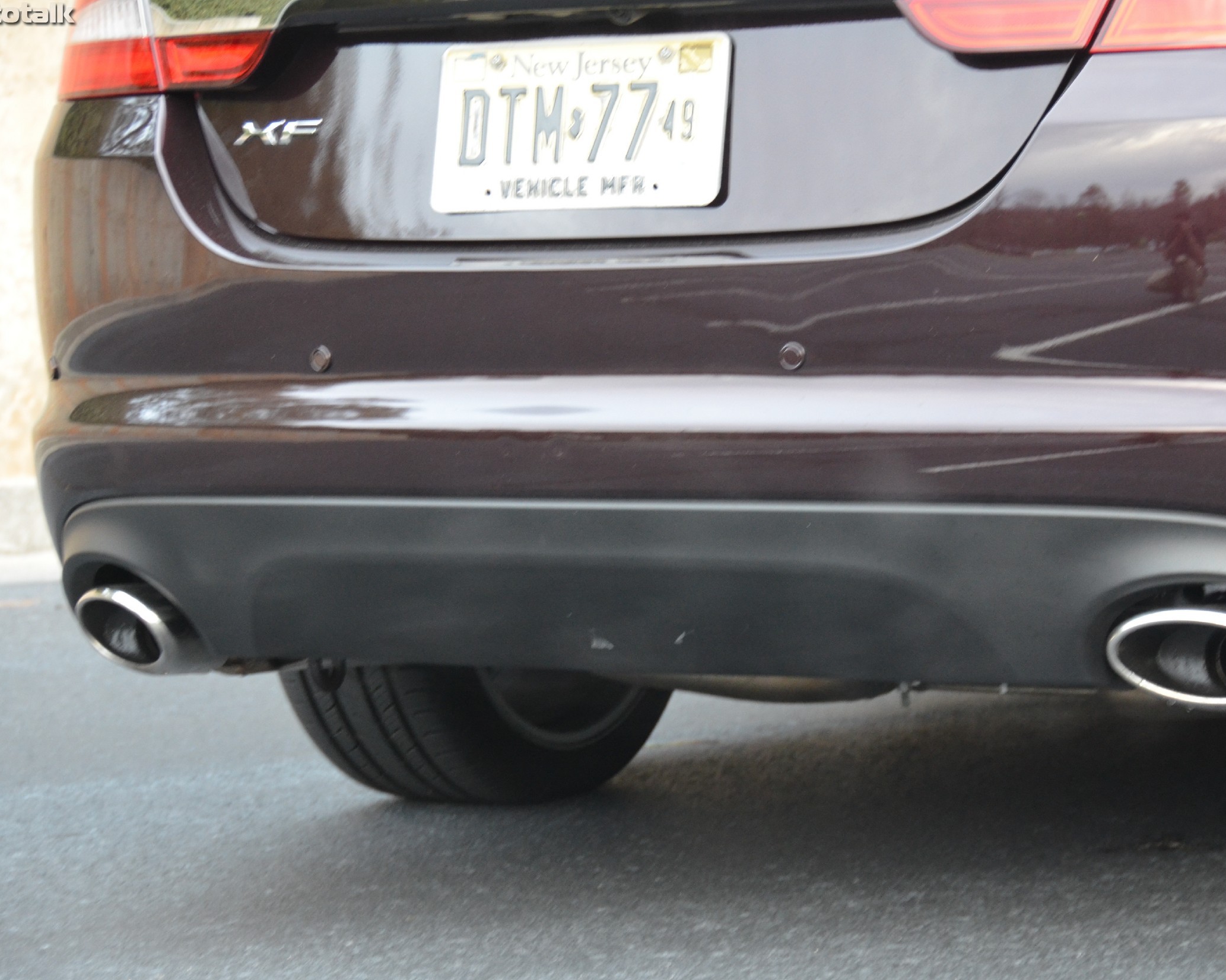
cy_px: 490
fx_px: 4318
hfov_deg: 16.2
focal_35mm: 119
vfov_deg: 13.0
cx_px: 684
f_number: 5
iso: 1600
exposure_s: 1/20
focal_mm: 70
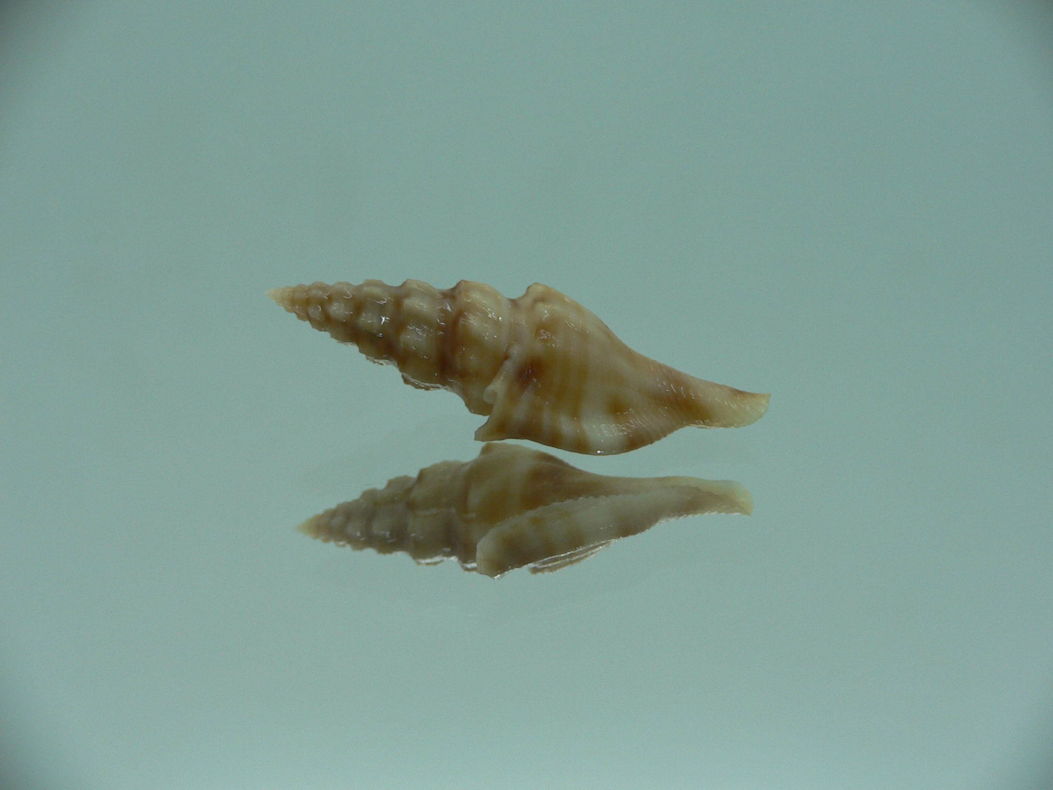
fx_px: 1065
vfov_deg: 40.7
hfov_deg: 52.6
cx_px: 526
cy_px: 395
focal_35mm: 35
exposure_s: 1/80
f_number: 2.8
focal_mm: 4.6
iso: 80
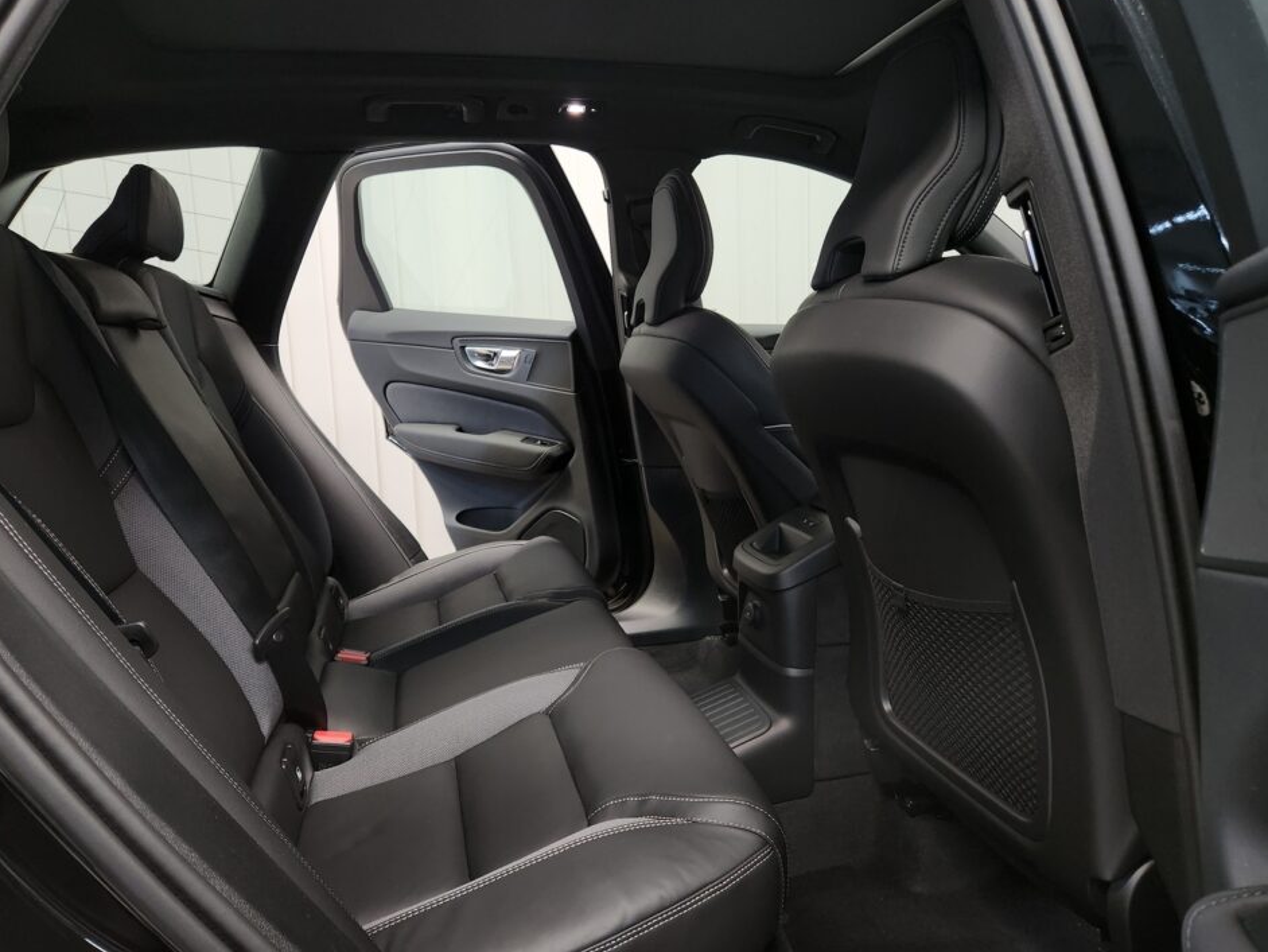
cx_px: 614
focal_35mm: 25
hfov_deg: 69.4
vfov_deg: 54.9
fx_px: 916
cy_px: 456
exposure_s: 1/100
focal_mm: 5.4
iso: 320
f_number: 1.8
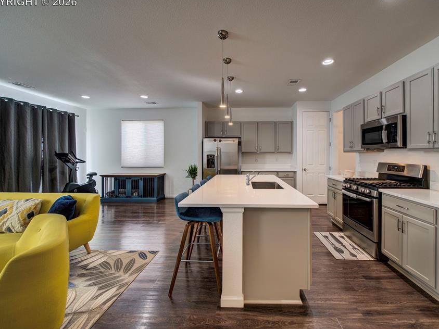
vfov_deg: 85.5
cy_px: 154
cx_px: 241
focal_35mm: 14
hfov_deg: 101.7
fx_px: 178
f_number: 7.1
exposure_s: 1/20
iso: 320
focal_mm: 12
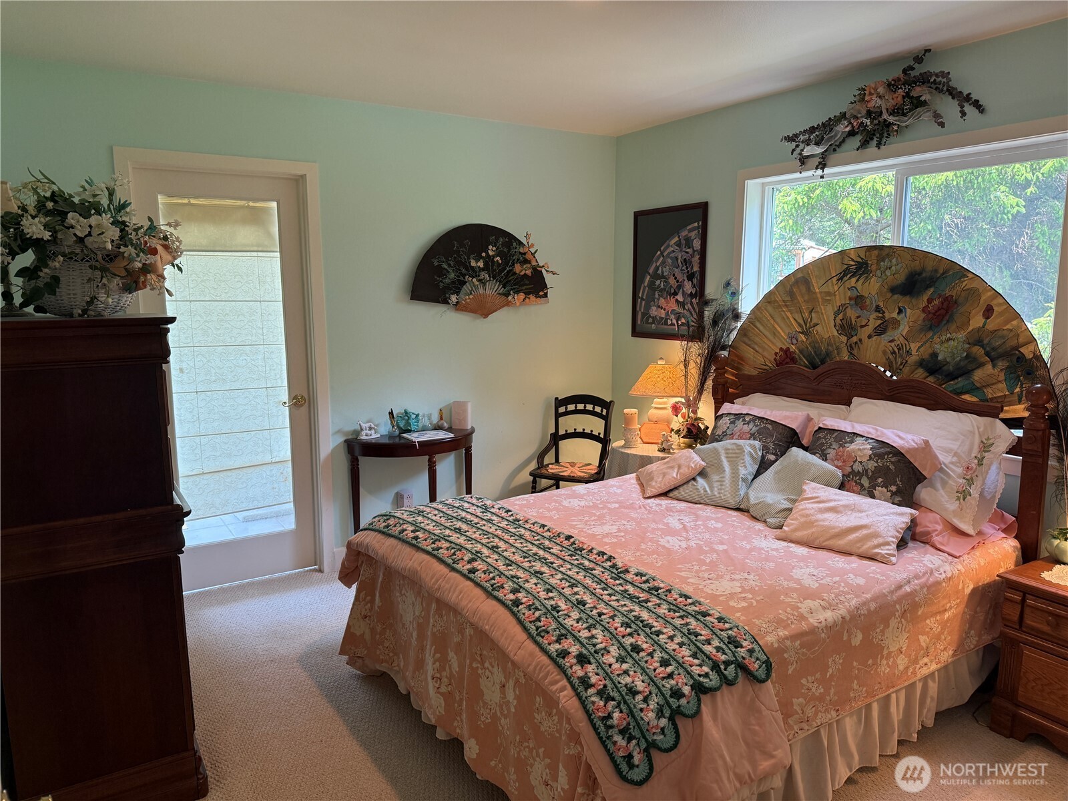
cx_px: 534
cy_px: 400
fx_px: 740
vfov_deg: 56.8
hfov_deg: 71.6
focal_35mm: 24
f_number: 1.78
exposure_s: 1/120
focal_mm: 6.76
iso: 160
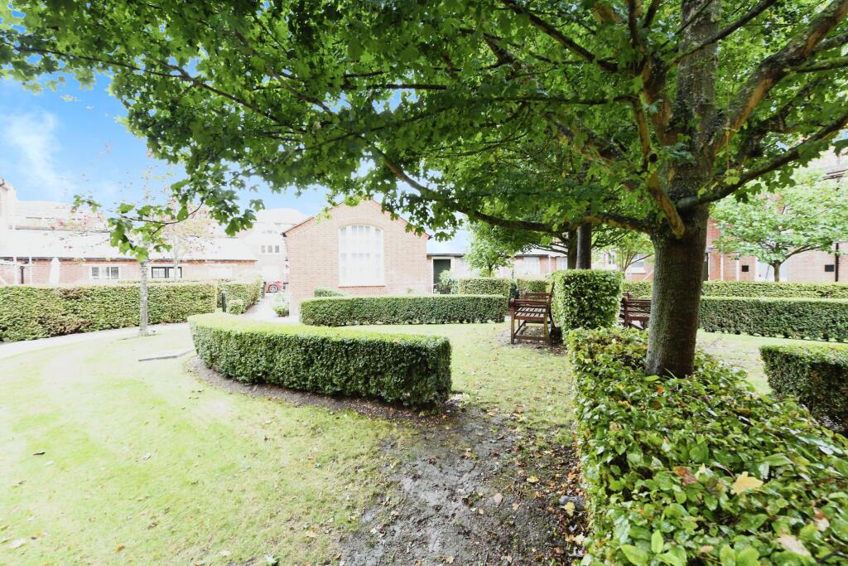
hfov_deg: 100.4
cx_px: 424
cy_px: 283
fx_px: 353
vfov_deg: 77.3
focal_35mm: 15
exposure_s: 1/25
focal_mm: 15
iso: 640
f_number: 8
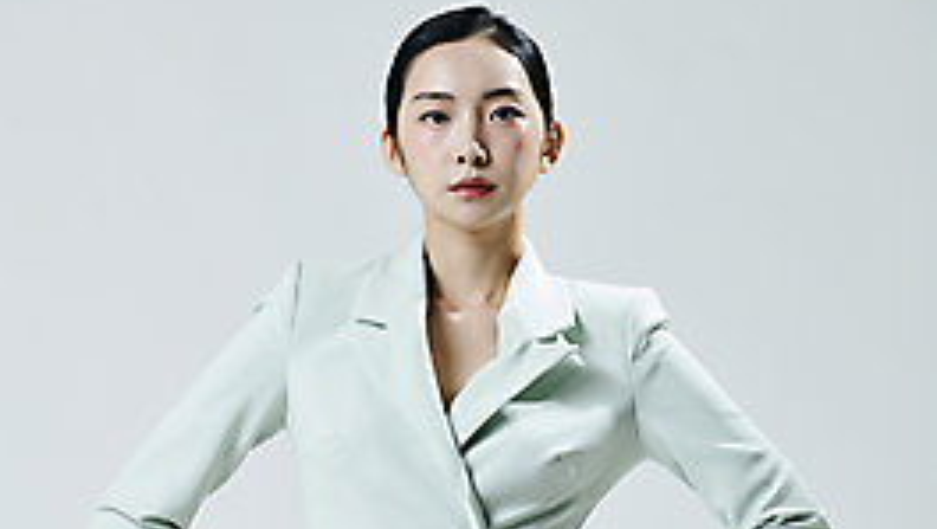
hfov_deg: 8.5
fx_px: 6316
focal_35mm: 254
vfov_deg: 4.8
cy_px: 458
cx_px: 467
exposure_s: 1/125
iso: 40
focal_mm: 160
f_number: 5.6
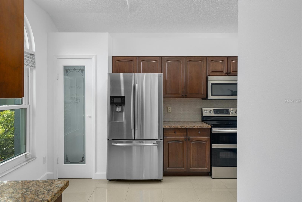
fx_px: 176
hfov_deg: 81.2
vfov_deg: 59.5
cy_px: 101
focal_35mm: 21
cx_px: 151
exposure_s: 1/8
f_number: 8
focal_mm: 21
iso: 400
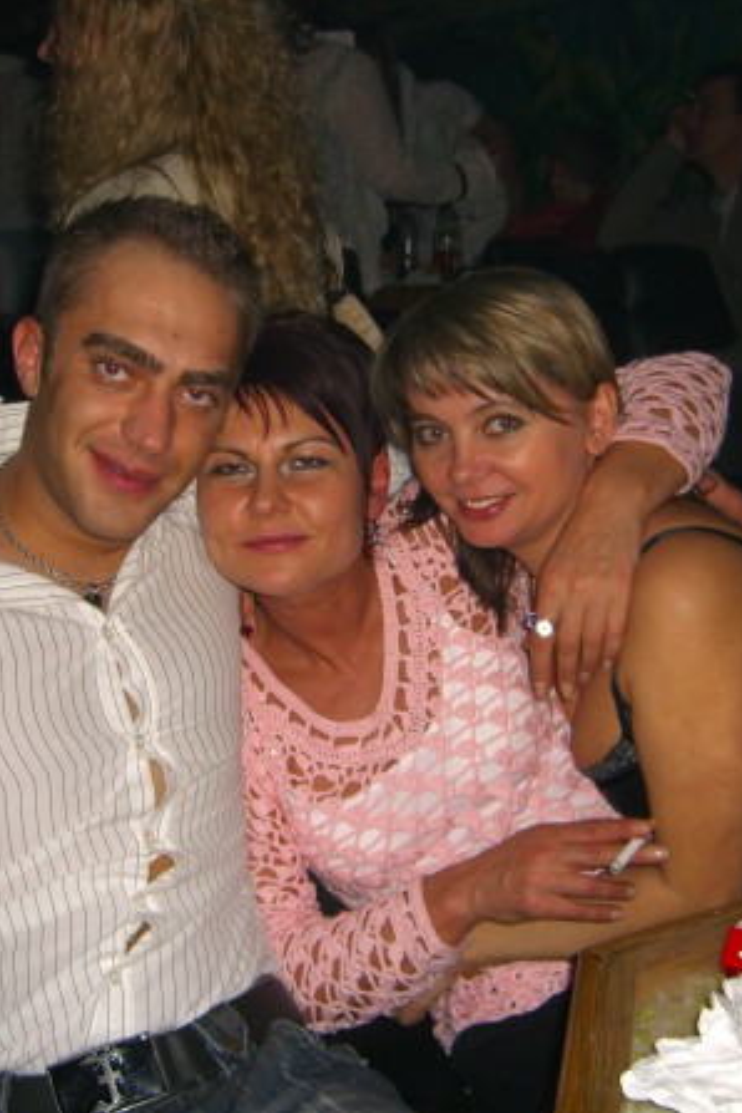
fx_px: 1638
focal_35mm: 53
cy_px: 555
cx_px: 306
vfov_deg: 37.5
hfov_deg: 25.5
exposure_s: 1/60
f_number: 2.8
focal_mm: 7.9
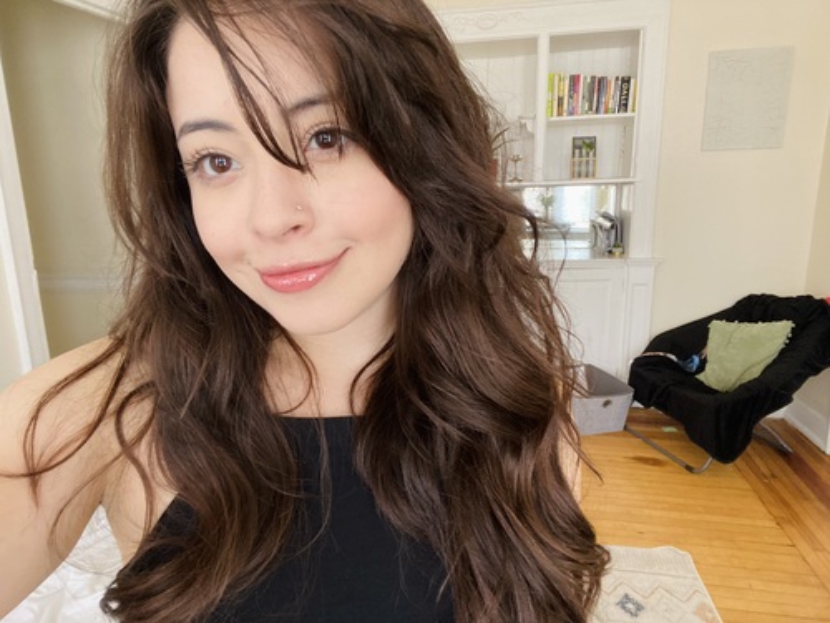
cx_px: 415
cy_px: 312
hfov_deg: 73.9
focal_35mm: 23
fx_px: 551
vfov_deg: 58.9
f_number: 2.2
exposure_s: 1/60
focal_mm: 2.71
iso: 200
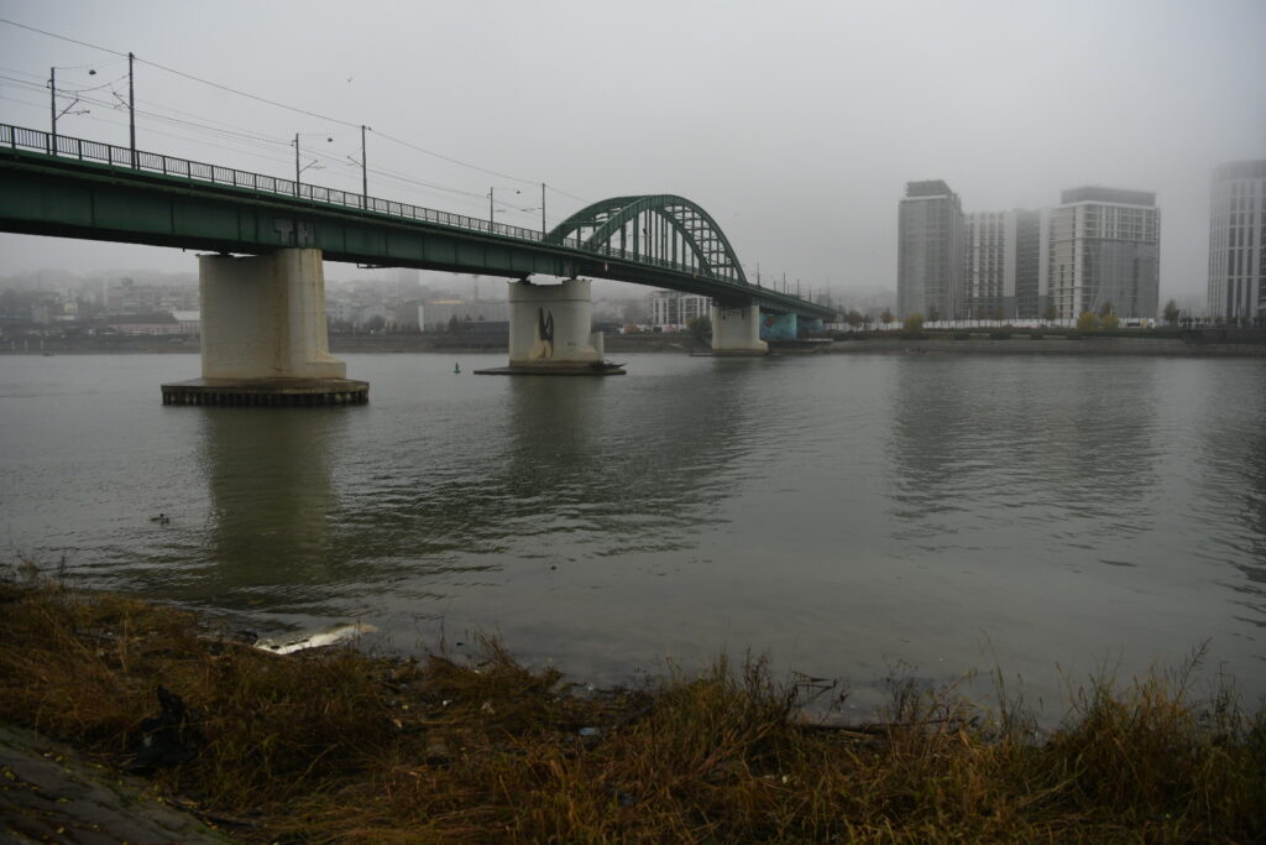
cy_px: 422
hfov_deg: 73.7
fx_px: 844
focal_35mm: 24
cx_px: 633
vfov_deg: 53.1
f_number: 4
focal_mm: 24
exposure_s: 1/1250
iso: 640
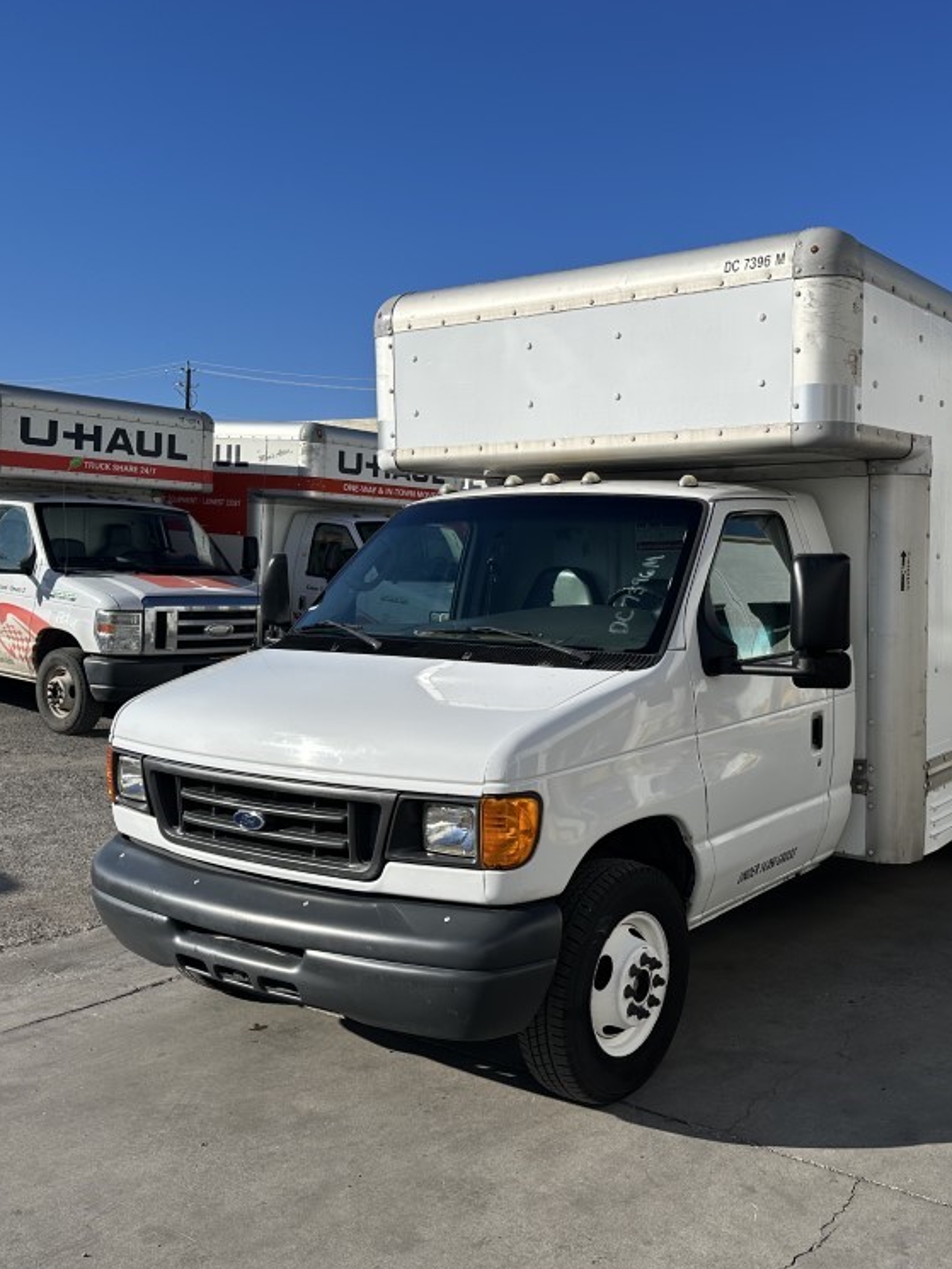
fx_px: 1210
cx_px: 622
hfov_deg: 42.5
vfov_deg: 55.3
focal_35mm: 33
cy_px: 639
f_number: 1.78
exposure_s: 1/7576
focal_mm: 6.86
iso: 80
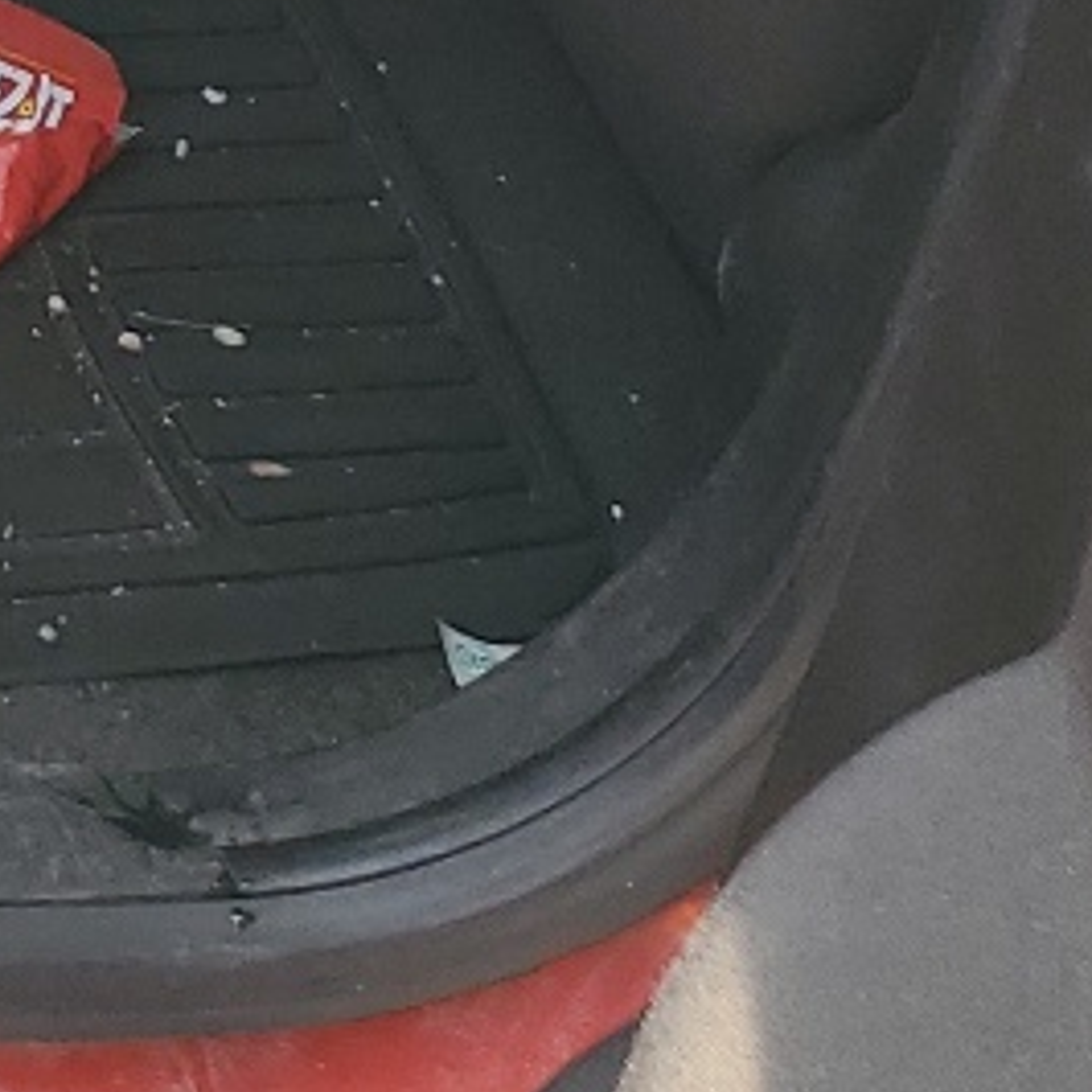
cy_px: -1363
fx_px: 4925
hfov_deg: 11.1
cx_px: -1285
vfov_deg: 11.0
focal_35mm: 138
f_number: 1.5
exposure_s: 1/244
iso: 50
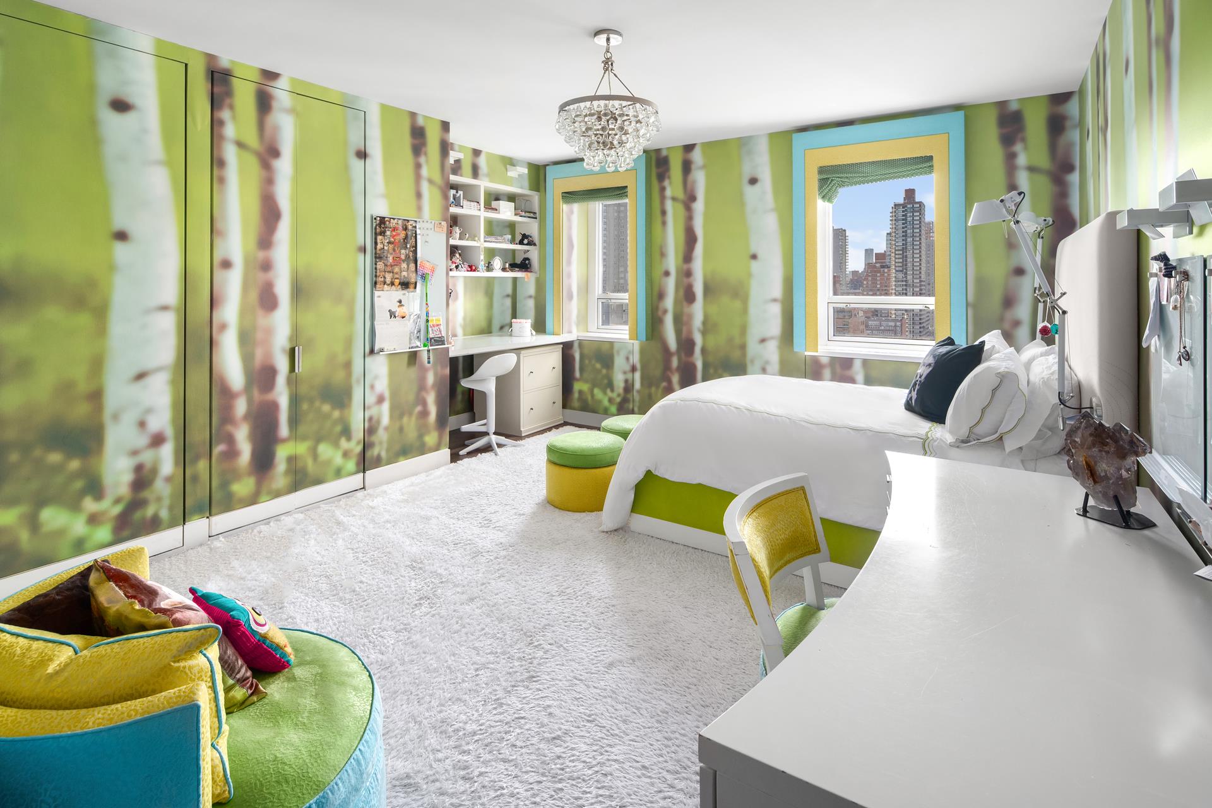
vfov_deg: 70.4
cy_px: 404
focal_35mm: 17
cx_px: 606
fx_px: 572
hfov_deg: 93.3
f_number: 11
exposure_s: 1/2.5
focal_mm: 17
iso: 1000
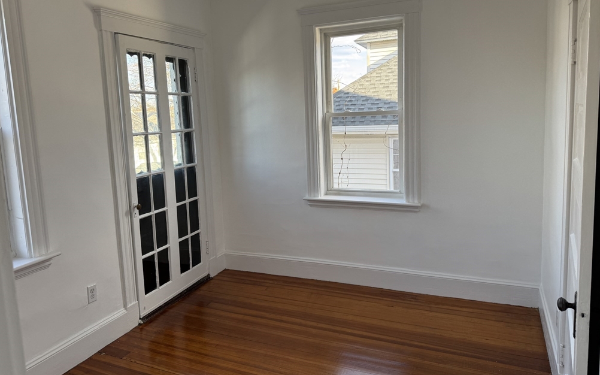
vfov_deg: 47.5
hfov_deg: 70.4
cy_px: 163
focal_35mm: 26
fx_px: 425
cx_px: 299
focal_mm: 6.76
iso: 64
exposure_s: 1/143
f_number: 1.78
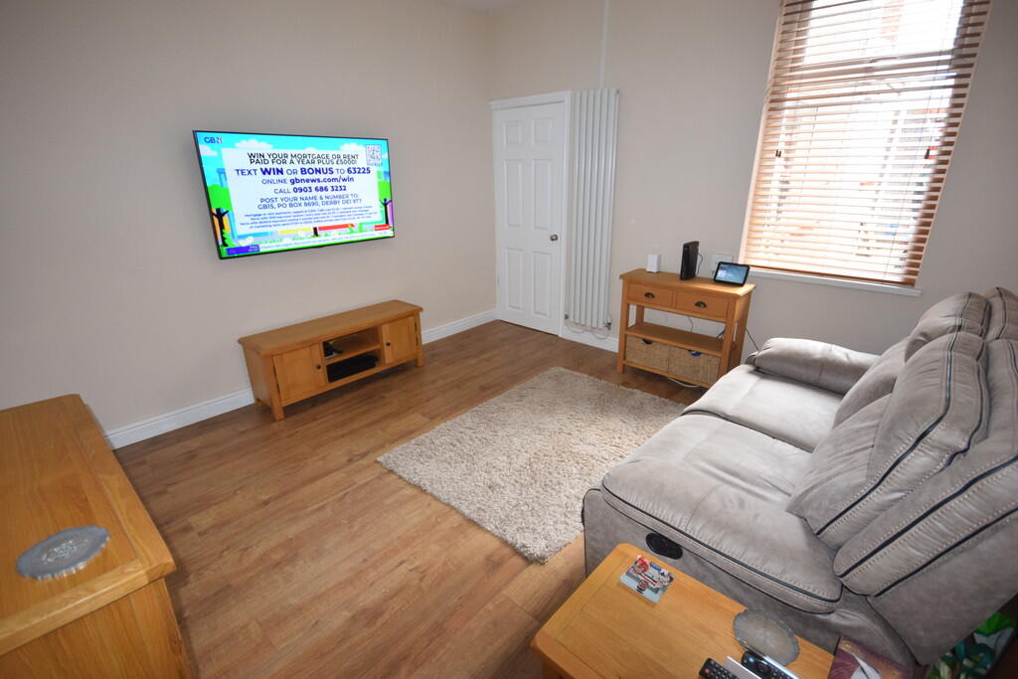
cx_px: 509
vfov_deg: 72.1
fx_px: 467
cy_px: 340
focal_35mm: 16
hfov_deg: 95.0
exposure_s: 1/100
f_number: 5
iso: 800
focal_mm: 11
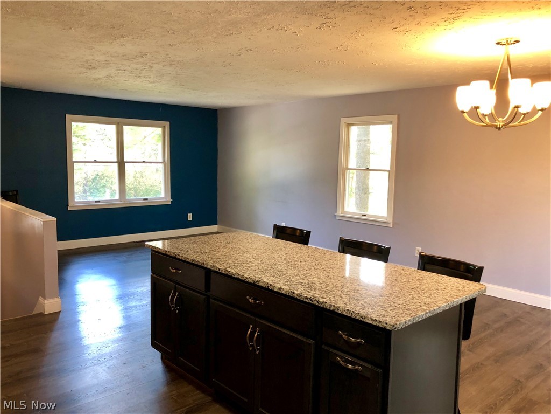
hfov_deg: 63.4
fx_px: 446
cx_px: 276
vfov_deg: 49.7
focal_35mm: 28
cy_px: 207
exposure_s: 1/24
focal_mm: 4
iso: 40
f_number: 1.8
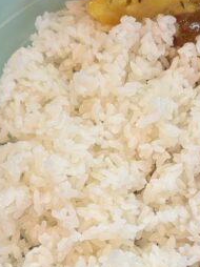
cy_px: 184
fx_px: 633
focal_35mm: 82
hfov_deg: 17.9
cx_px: 143
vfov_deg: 23.7
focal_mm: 5.96
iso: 200
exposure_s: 1/50
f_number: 1.6
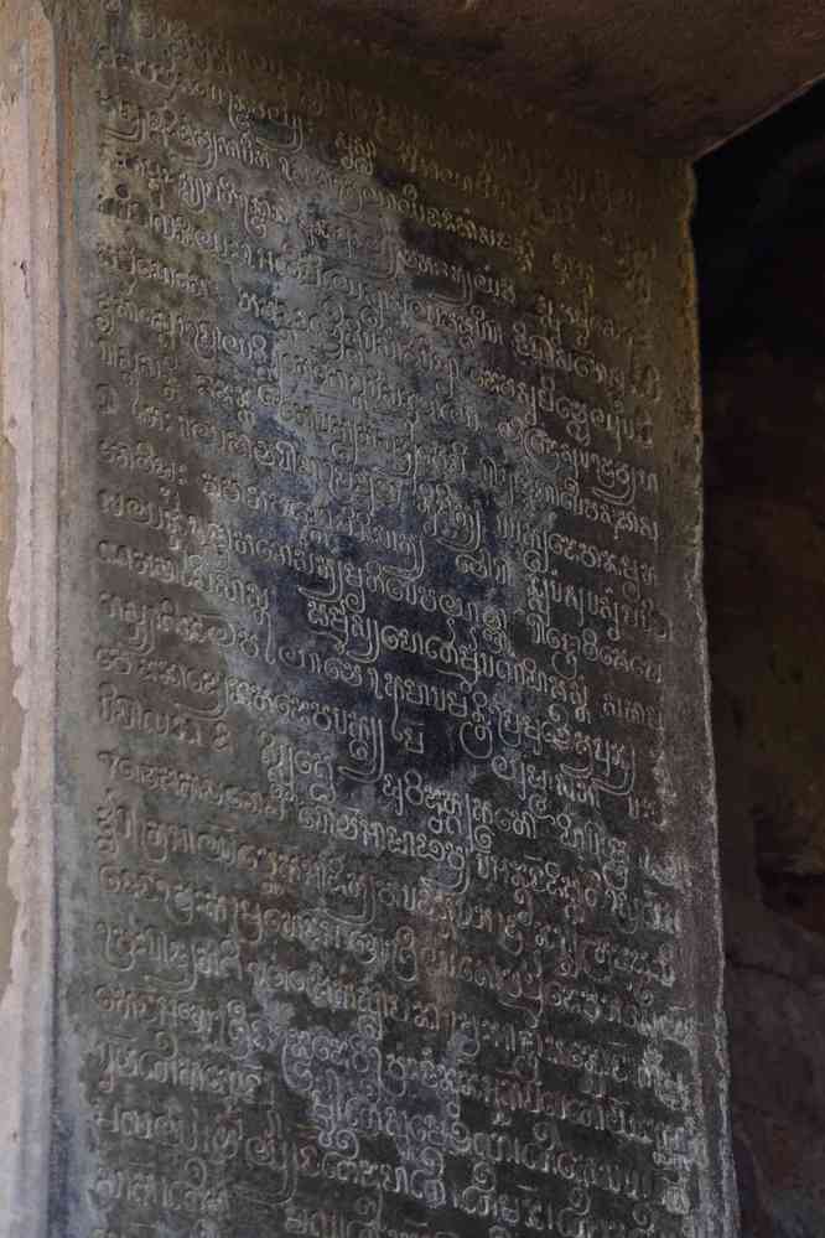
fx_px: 5053
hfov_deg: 9.3
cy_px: 619
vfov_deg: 14.0
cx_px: 412
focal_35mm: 147
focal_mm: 97.5
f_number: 6.3
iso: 1600
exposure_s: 1/125
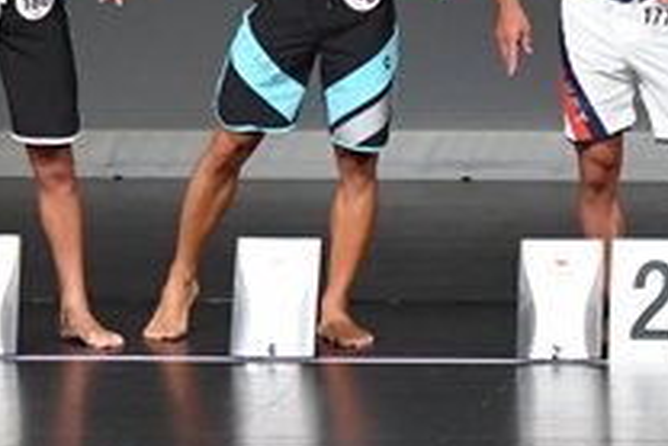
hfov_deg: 3.0
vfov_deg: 2.0
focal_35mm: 681
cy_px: -42
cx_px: 904
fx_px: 12645
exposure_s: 1/400
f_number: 5.6
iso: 5000
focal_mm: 122
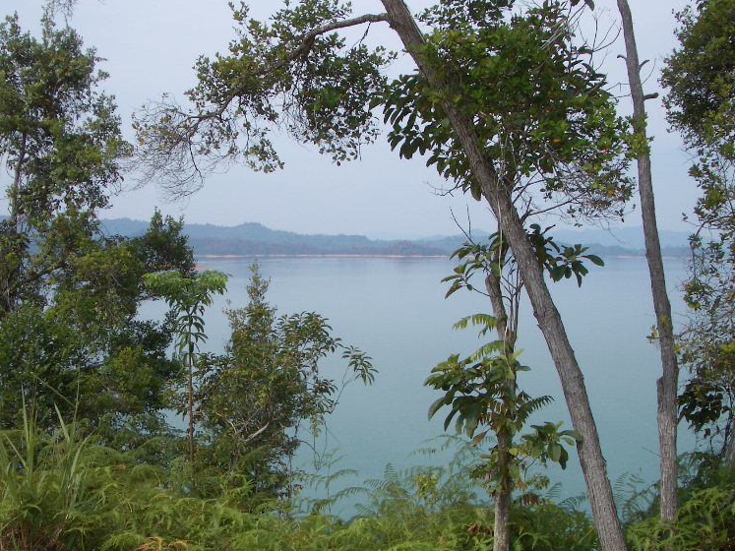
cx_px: 356
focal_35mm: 48
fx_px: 1019
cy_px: 325
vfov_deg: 30.2
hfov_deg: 39.7
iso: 50
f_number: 4.3
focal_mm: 5.8
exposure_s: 1/640
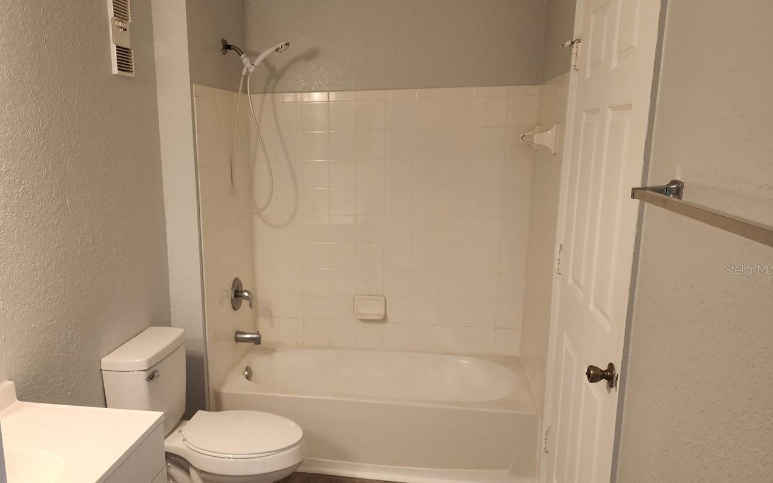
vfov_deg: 41.8
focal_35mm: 30
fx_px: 632
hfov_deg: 62.3
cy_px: 269
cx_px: 305
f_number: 1.8
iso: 250
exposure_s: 1/120
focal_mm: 6.4
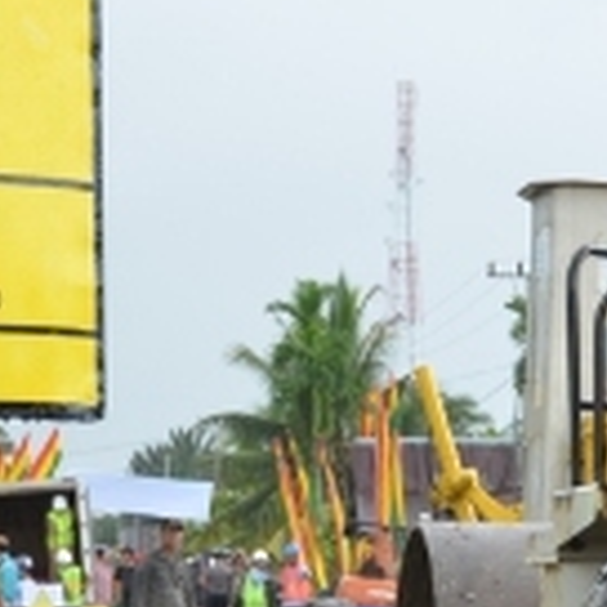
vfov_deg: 8.4
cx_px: 344
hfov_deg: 8.4
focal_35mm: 209
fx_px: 4146
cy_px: 402
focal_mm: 35
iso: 100
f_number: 4.5
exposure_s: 1/100
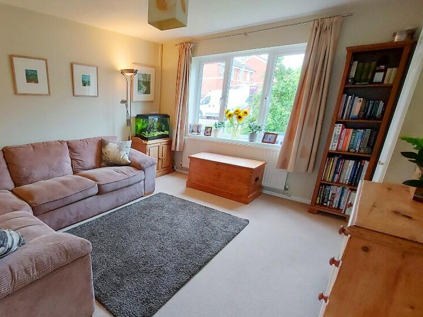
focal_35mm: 18
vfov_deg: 71.4
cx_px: 135
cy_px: 176
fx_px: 220
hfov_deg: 84.2
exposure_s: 1/50
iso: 200
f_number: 2.2
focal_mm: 1.74
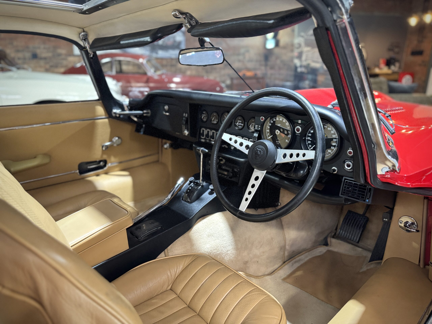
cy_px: 162
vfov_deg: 56.8
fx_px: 300
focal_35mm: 24
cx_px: 216
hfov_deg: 71.6
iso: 800
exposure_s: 1/49
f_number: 1.78
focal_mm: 6.76
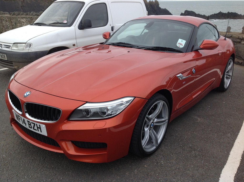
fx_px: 246
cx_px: 122
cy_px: 91
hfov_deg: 52.7
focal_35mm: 35
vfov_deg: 40.6
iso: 50
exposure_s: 1/149
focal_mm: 4.28
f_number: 2.4
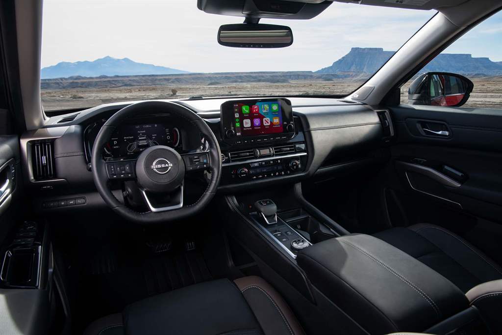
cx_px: 251
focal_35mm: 24
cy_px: 168
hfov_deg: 73.8
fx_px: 335
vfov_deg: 53.1
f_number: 8
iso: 250
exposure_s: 1/160
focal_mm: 24
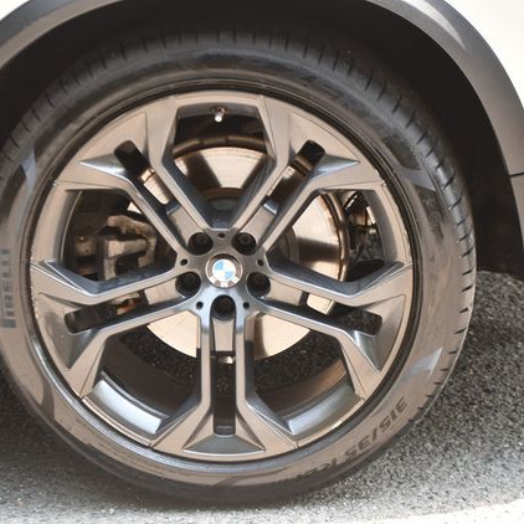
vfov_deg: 12.6
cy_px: 262
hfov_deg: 12.6
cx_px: 235
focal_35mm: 139
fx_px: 2381
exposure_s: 1/250
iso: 560
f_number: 4.8
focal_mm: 72
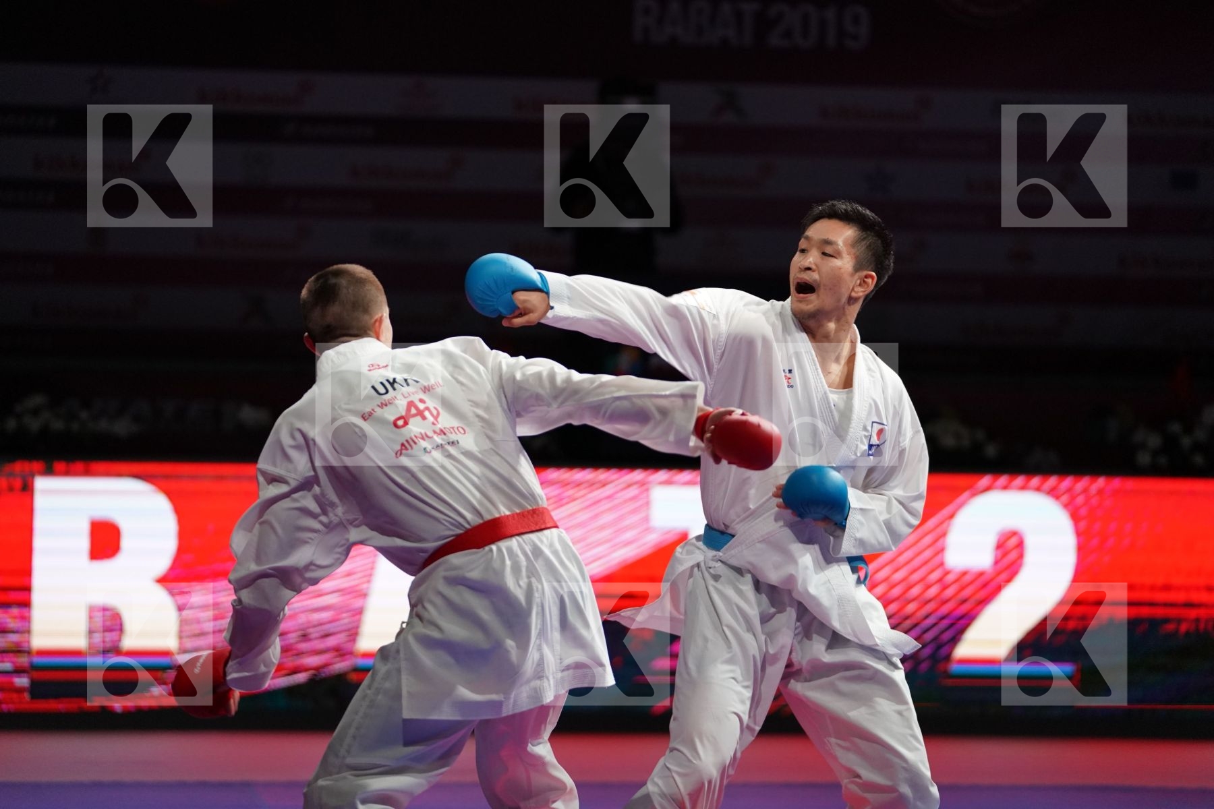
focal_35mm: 133
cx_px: 607
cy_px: 404
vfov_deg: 10.3
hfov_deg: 15.4
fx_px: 4485
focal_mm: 133
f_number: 2.8
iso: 3200
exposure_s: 1/1000
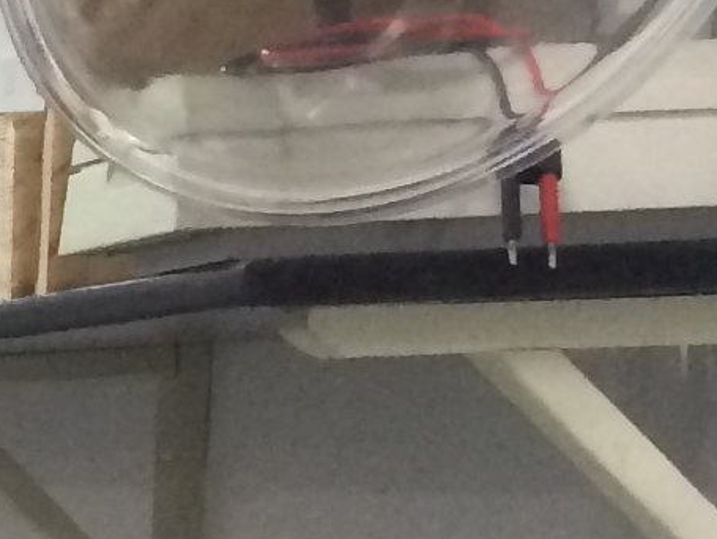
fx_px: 4457
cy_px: 1291
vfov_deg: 6.6
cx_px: -1686
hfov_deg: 7.6
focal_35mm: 215
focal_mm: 4.12
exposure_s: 1/30
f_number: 2.2
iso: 125
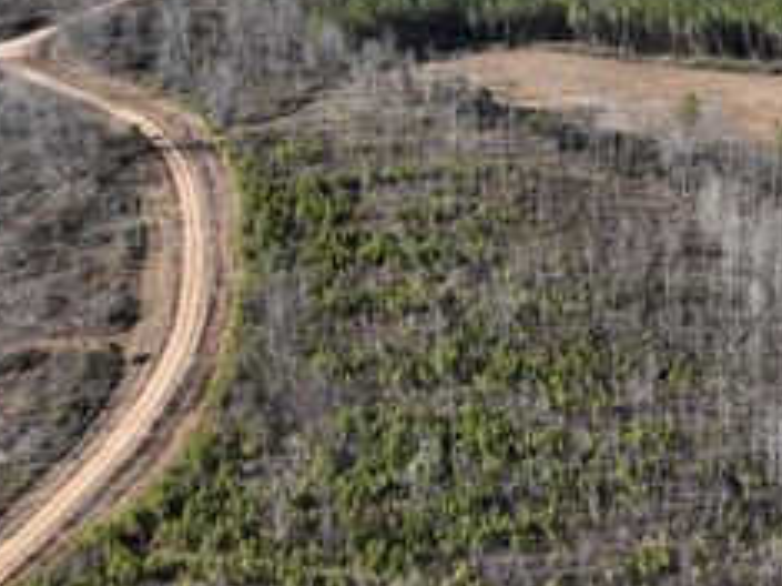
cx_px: 755
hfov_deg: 34.6
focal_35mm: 51
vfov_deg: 26.9
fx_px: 1152
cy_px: -8
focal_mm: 12.29
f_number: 2.8
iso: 240
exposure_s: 1/2500
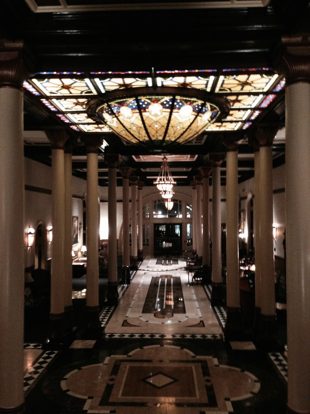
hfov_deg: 42.9
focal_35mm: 33
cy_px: 207
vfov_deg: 55.4
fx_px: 394
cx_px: 155
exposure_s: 1/15
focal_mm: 4.12
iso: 500
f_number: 2.4
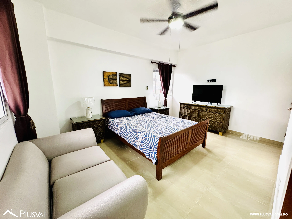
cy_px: 110
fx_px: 118
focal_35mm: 14
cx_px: 146
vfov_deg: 85.7
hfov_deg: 102.1
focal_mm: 2.22
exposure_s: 1/60
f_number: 2.2
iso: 400
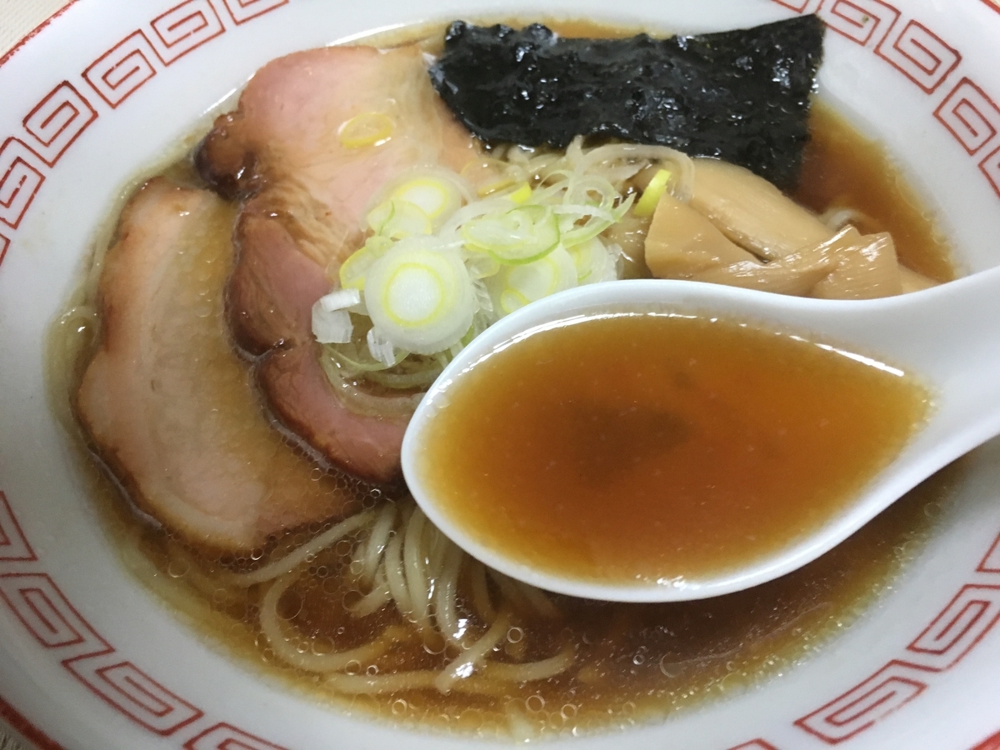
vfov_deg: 48.2
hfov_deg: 61.7
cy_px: 375
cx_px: 500
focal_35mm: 29
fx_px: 838
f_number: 2.2
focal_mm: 4.15
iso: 200
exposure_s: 1/33
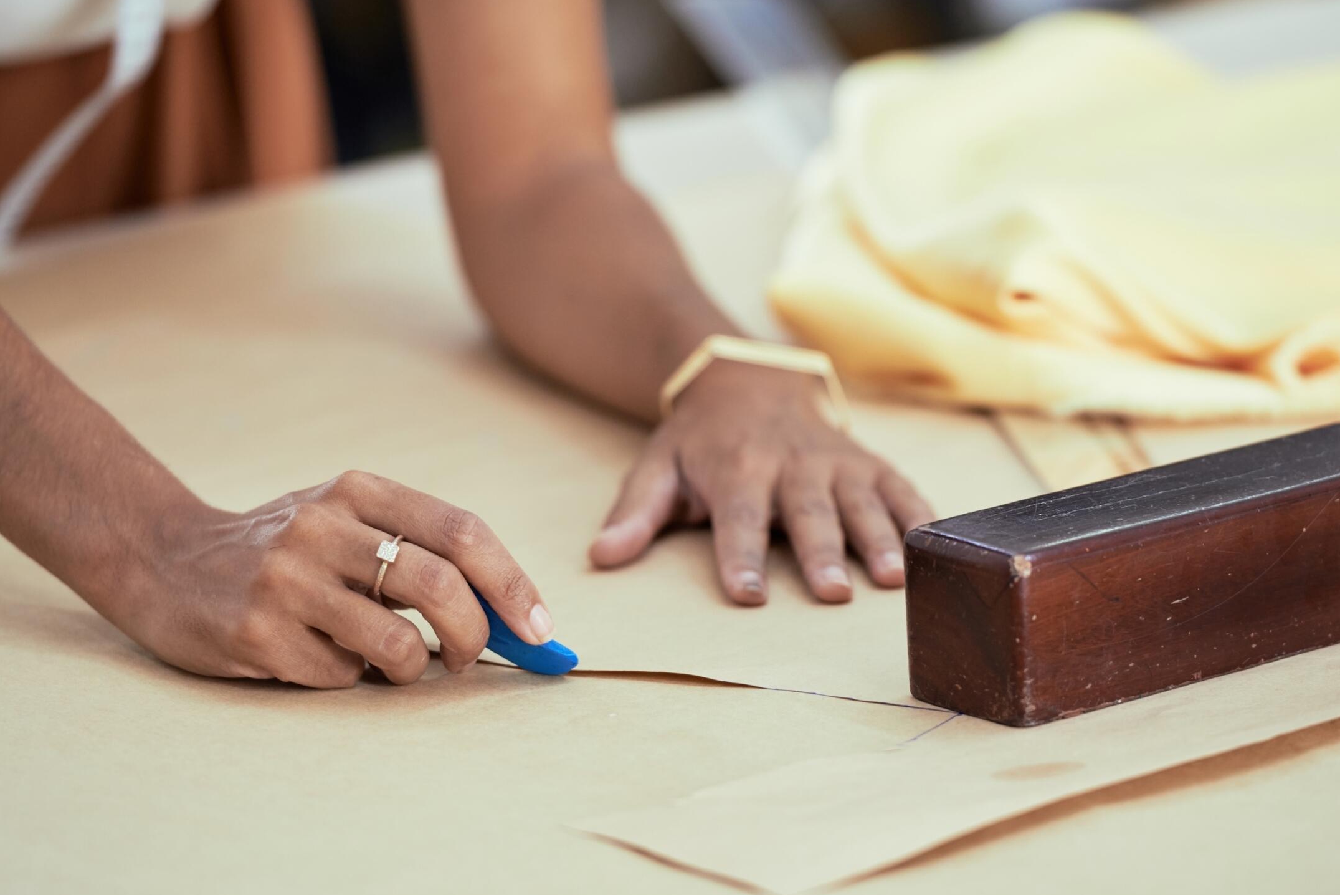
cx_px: 707
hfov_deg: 8.6
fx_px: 8862
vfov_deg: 5.8
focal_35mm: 238
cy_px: 460
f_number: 4
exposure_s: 1/250
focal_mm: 200
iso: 800
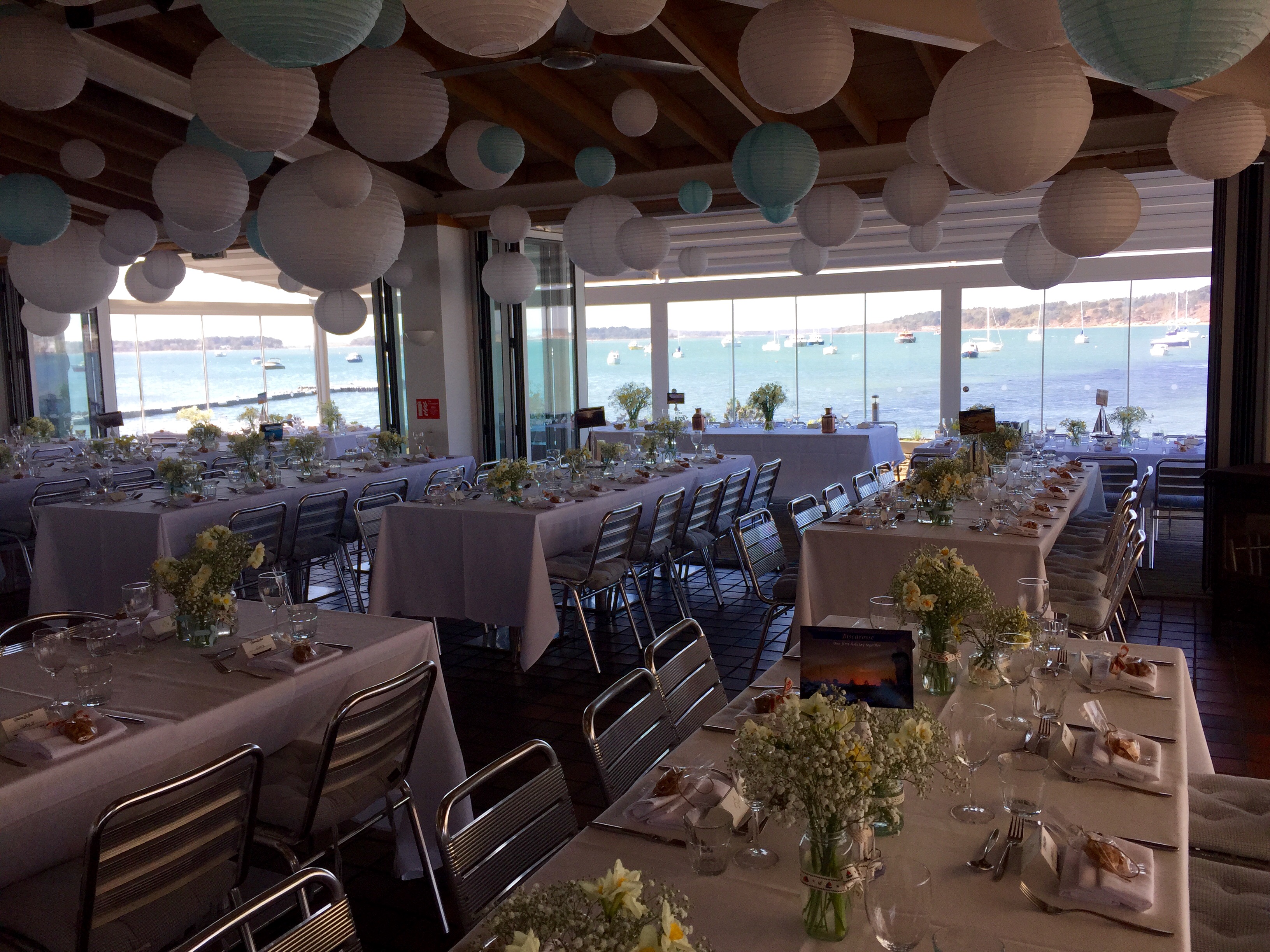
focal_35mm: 29
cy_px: 476
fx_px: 1064
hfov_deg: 61.7
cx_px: 635
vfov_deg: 48.2
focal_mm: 4.15
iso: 32
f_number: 2.2
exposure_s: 1/321
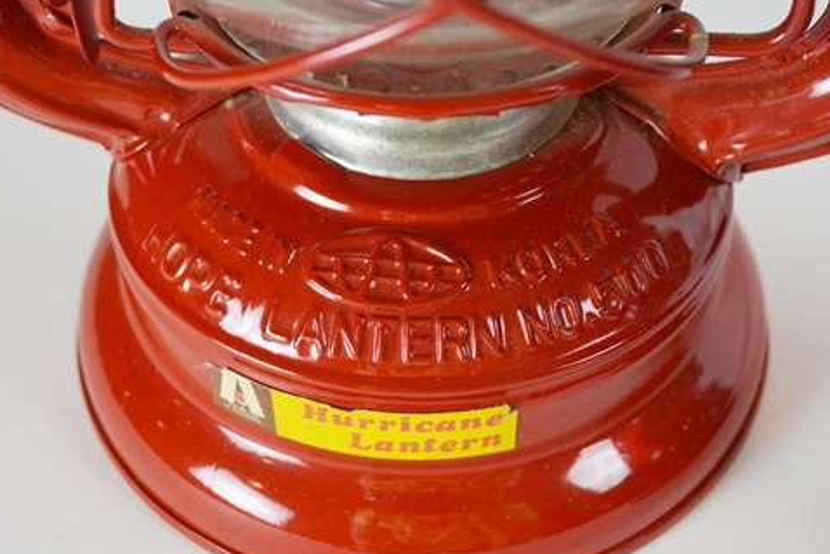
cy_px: 307
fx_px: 1476
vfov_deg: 21.2
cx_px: 392
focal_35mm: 64
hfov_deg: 31.4
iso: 400
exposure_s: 1/125
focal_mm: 34
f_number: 5.6
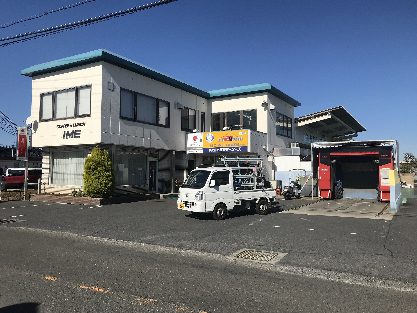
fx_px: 337
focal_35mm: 28
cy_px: 156
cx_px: 208
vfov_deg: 49.7
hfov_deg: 63.4
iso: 20
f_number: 1.8
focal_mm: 3.99
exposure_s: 1/4167
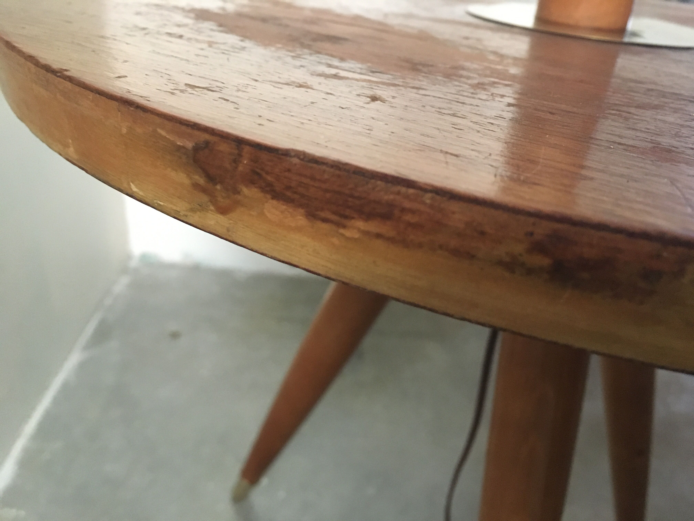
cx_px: 347
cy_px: 260
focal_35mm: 29
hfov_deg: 61.7
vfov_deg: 48.2
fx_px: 581
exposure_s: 1/15
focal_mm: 4.15
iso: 250
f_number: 2.2
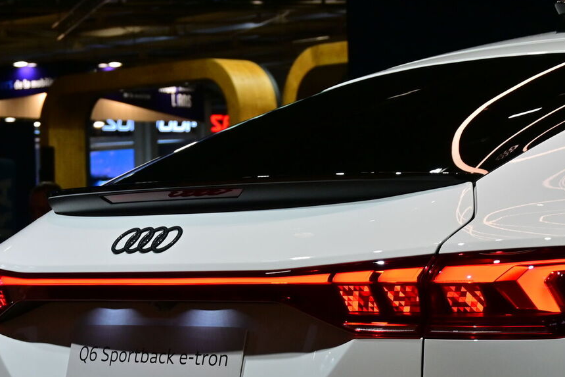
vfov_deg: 10.1
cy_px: 396
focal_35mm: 134
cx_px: 342
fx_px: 2103
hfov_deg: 15.3
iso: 320
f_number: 5.6
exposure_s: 1/250
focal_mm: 40
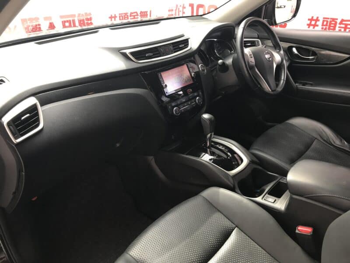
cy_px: 132
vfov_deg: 49.7
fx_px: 283
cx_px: 175
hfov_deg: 63.4
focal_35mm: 28
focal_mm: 3.99
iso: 25
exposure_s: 1/83
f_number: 1.8
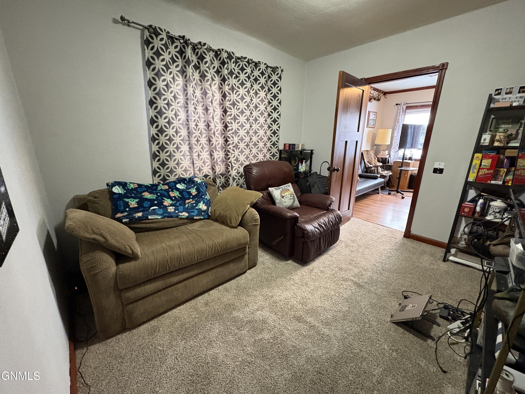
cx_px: 262
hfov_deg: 102.1
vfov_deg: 85.7
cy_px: 197
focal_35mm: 14
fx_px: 212
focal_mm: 2.22
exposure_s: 1/40
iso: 800
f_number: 2.2
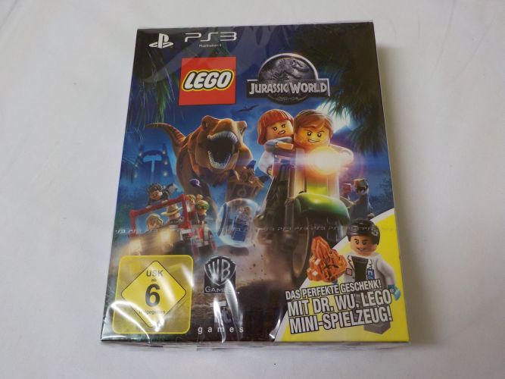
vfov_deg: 46.8
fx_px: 438
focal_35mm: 30
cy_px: 190
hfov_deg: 60.0
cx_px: 252
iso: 220
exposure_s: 1/30
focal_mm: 4.1
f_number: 3.3
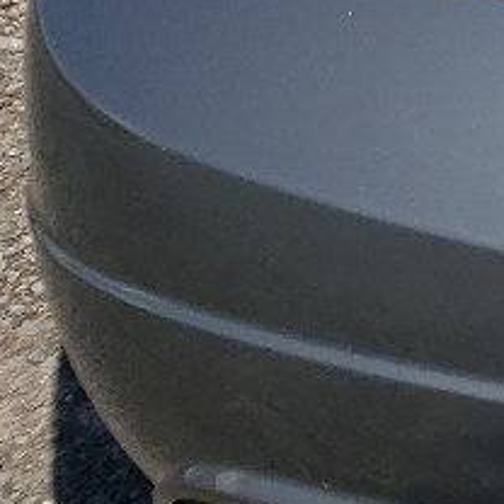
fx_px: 2916
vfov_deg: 9.3
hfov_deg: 8.2
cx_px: 1558
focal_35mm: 177
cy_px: -472
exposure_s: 1/5000
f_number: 1.5
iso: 50
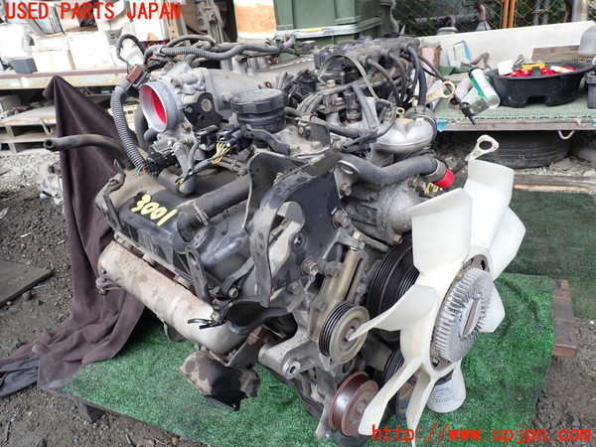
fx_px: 430
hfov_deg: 69.4
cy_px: 224
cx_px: 298
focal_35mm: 25
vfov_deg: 54.9
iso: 100
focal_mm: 4.5
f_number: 2.8
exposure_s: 1/100
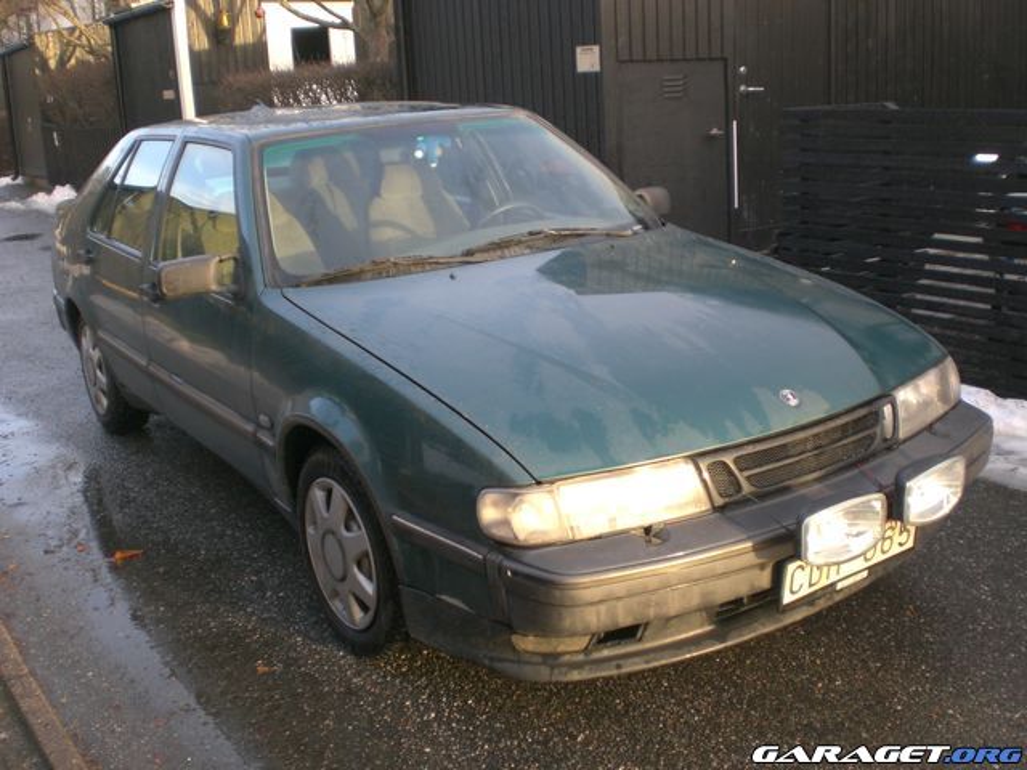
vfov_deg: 37.7
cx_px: 514
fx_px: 1127
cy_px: 385
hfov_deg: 49.0
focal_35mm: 38
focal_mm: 6.3
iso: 100
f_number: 3.1
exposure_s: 1/125
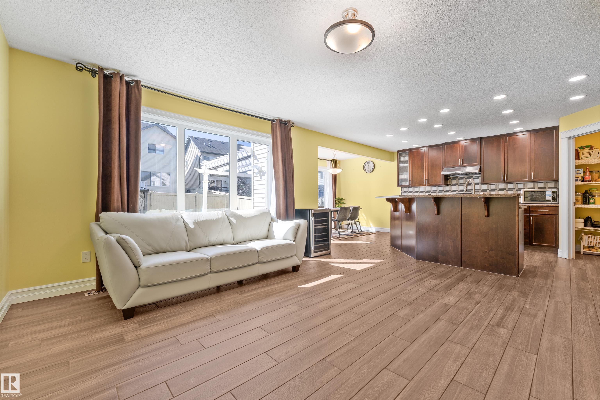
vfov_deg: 77.7
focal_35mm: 15
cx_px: 300
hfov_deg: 100.8
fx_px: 248
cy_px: 200
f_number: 8
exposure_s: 1/50
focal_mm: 14.9
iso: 200
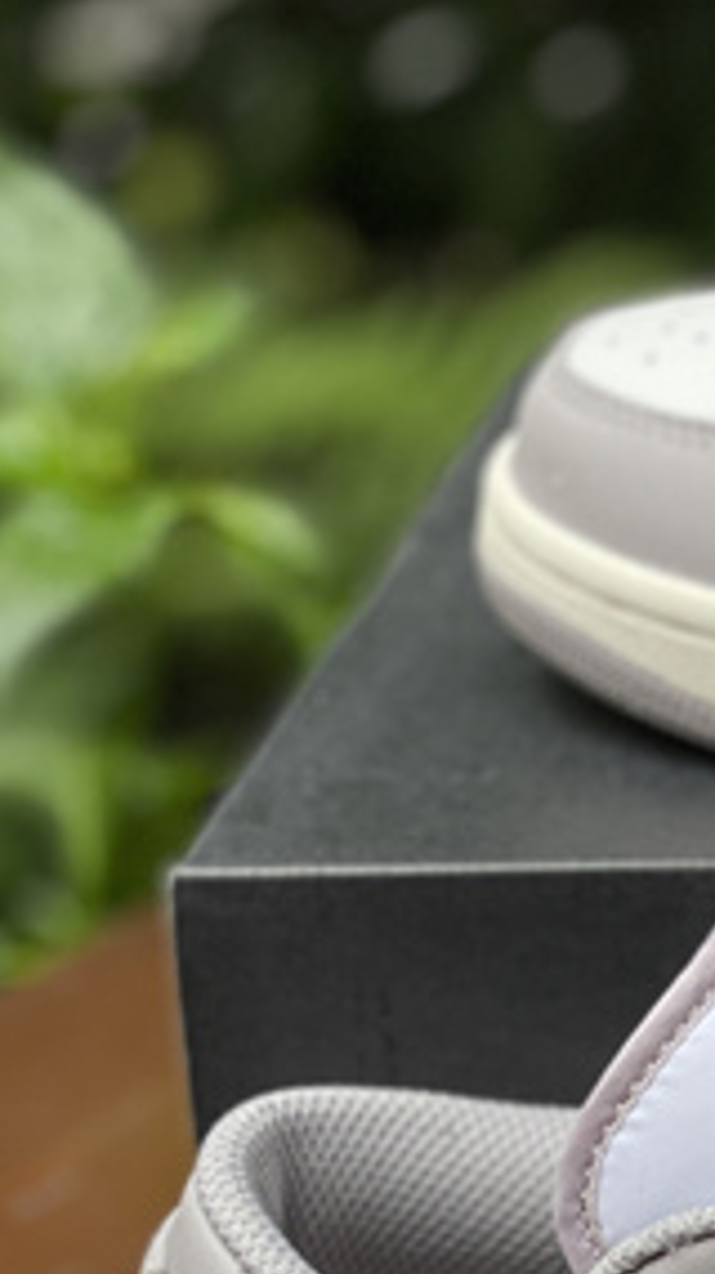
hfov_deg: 6.5
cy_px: 928
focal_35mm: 181
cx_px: 1439
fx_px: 6110
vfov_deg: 11.9
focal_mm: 7.5
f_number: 2.2
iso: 50
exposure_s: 1/121
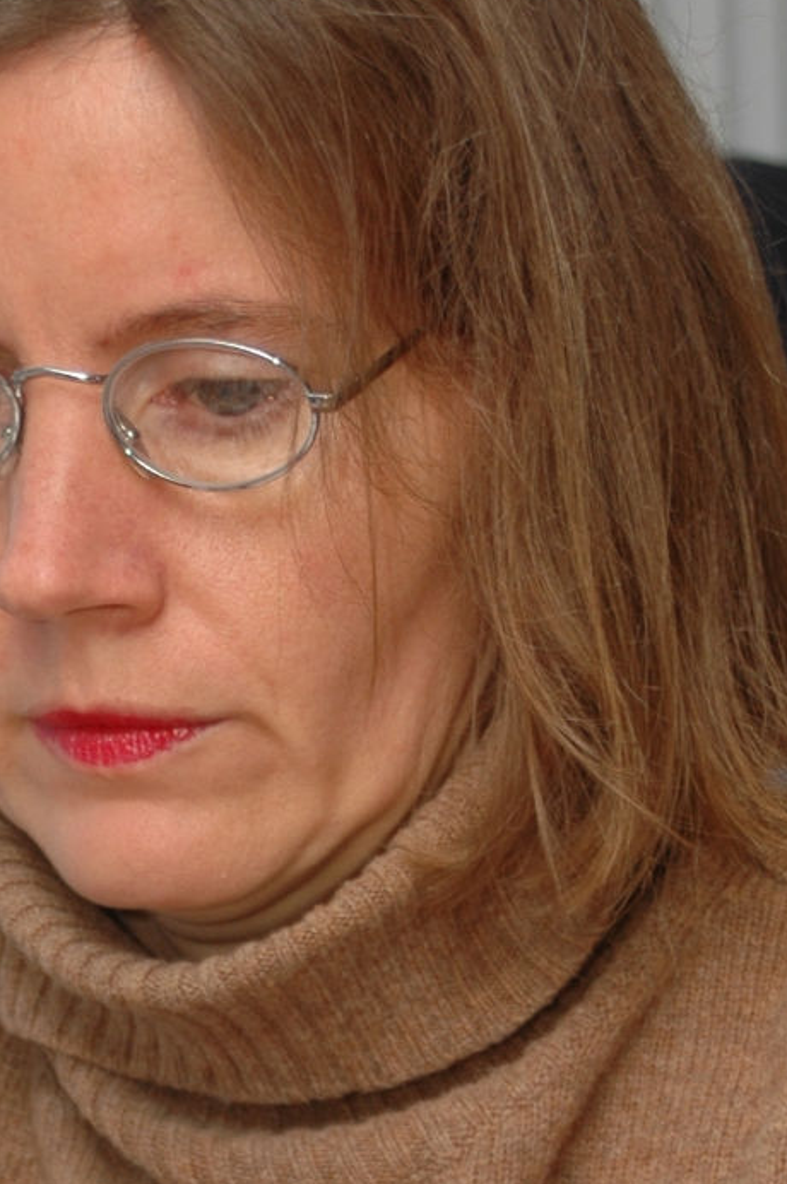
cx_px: 248
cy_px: 1275
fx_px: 6998
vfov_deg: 9.6
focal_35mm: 213
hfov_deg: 6.4
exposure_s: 1/60
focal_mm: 48
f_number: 5.6
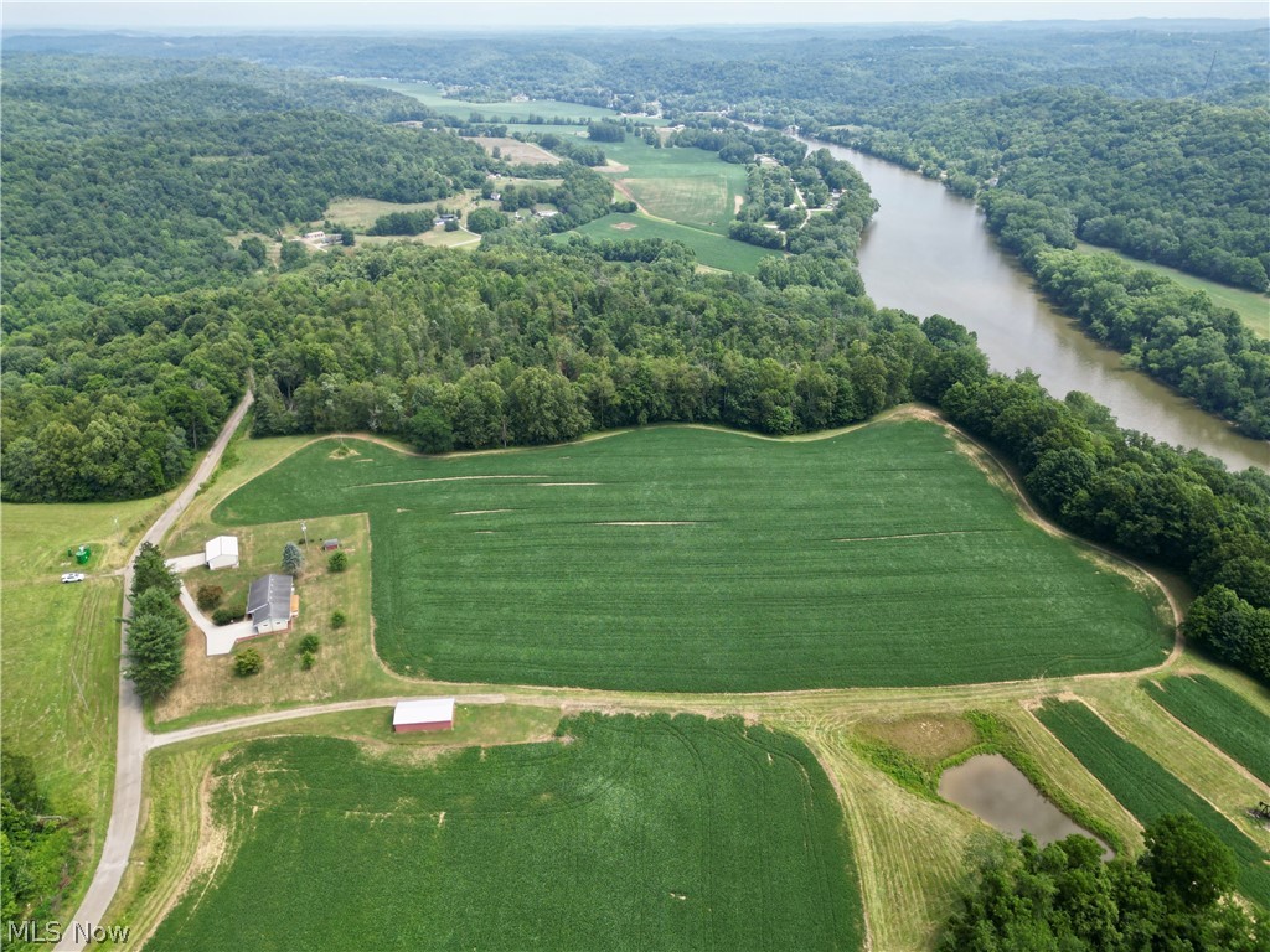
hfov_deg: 71.6
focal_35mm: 24
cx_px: 635
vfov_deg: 56.8
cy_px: 476
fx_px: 881
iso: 100
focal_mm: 6.72
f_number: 1.7
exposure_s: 1/1250
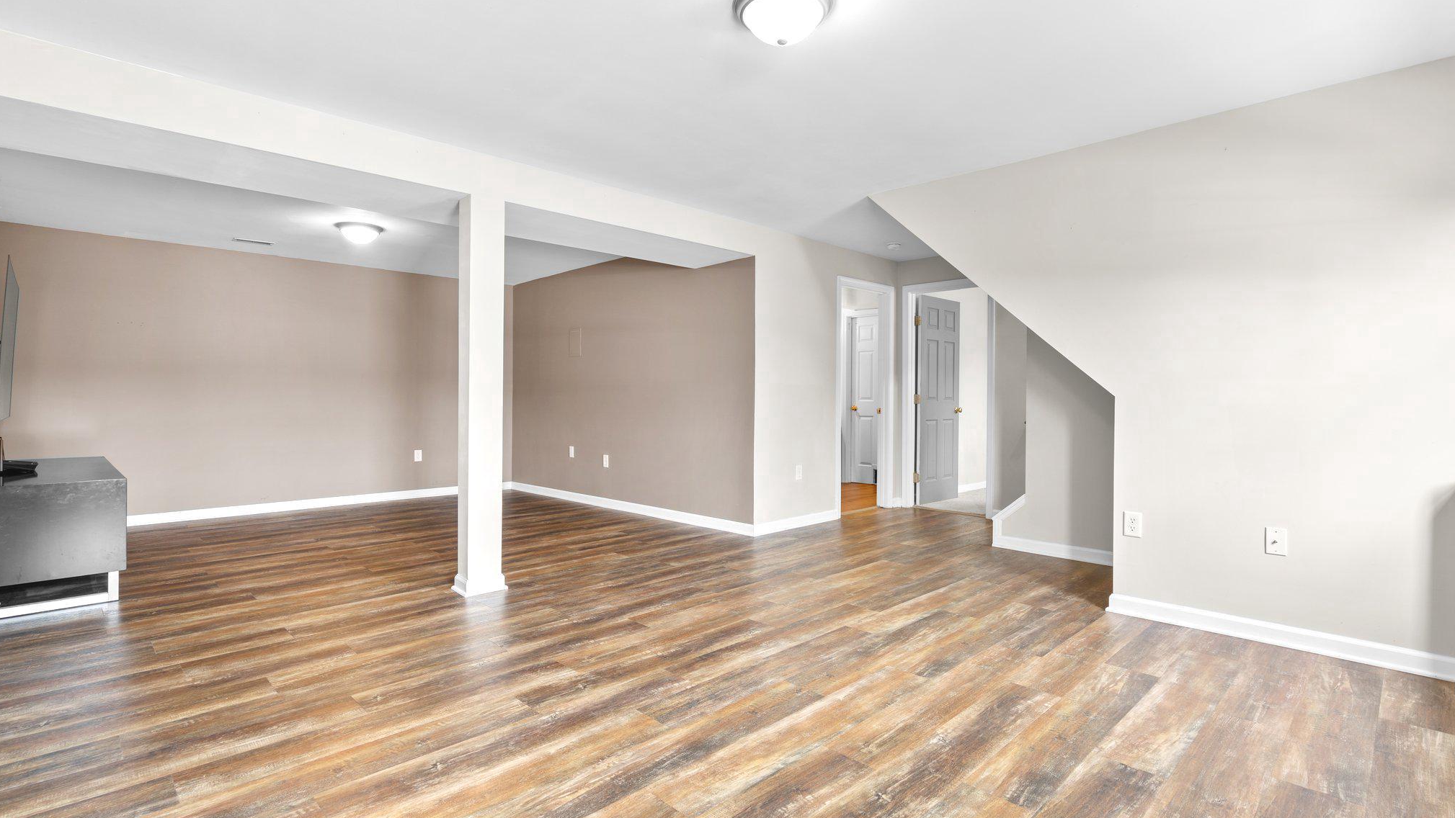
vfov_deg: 63.9
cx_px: 723
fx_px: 656
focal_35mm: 17
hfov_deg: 95.9
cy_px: 391
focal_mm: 16
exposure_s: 2.5
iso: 100
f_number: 8
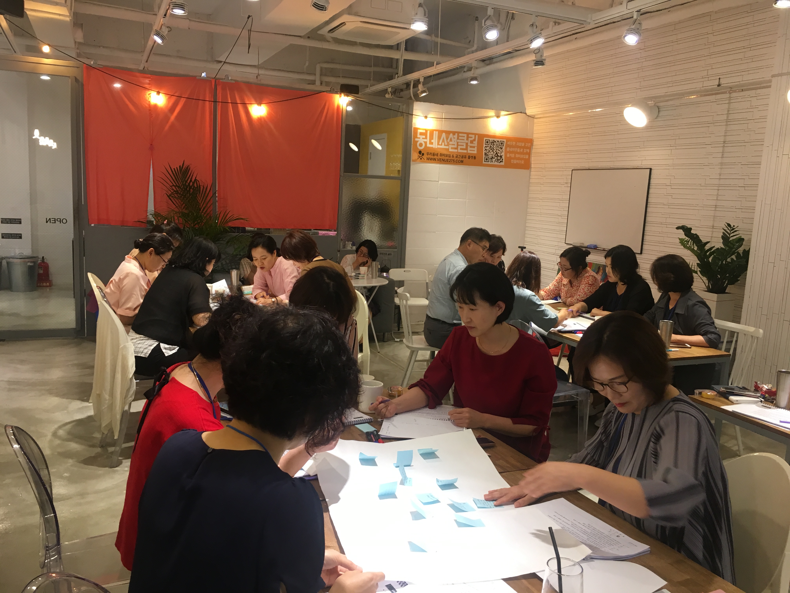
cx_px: 395
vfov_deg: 48.2
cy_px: 296
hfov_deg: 61.7
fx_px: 662
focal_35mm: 29
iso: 64
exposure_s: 1/30
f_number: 2.2
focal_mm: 4.15
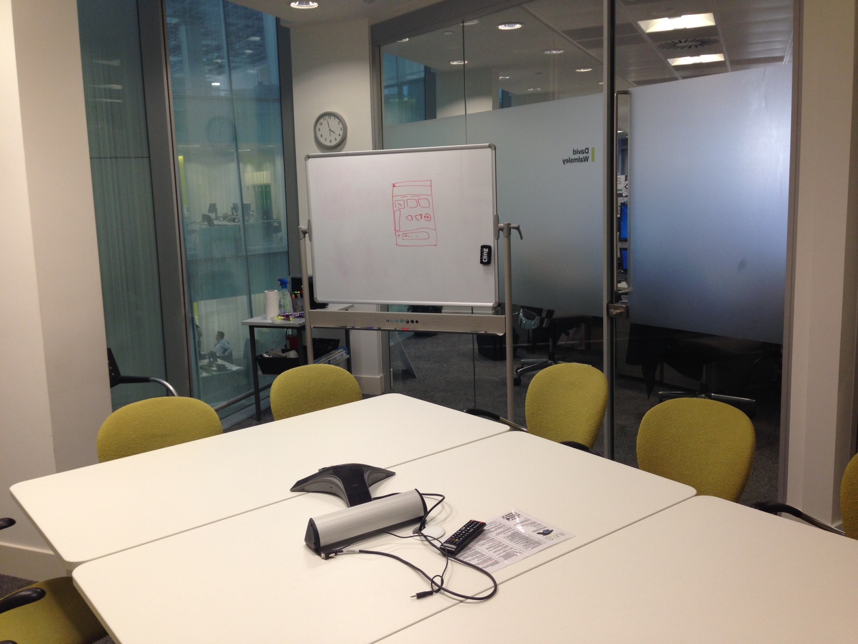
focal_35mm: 33
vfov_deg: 42.9
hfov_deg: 55.4
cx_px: 429
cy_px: 322
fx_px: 818
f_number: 2.4
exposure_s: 1/30
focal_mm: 4.12
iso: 50
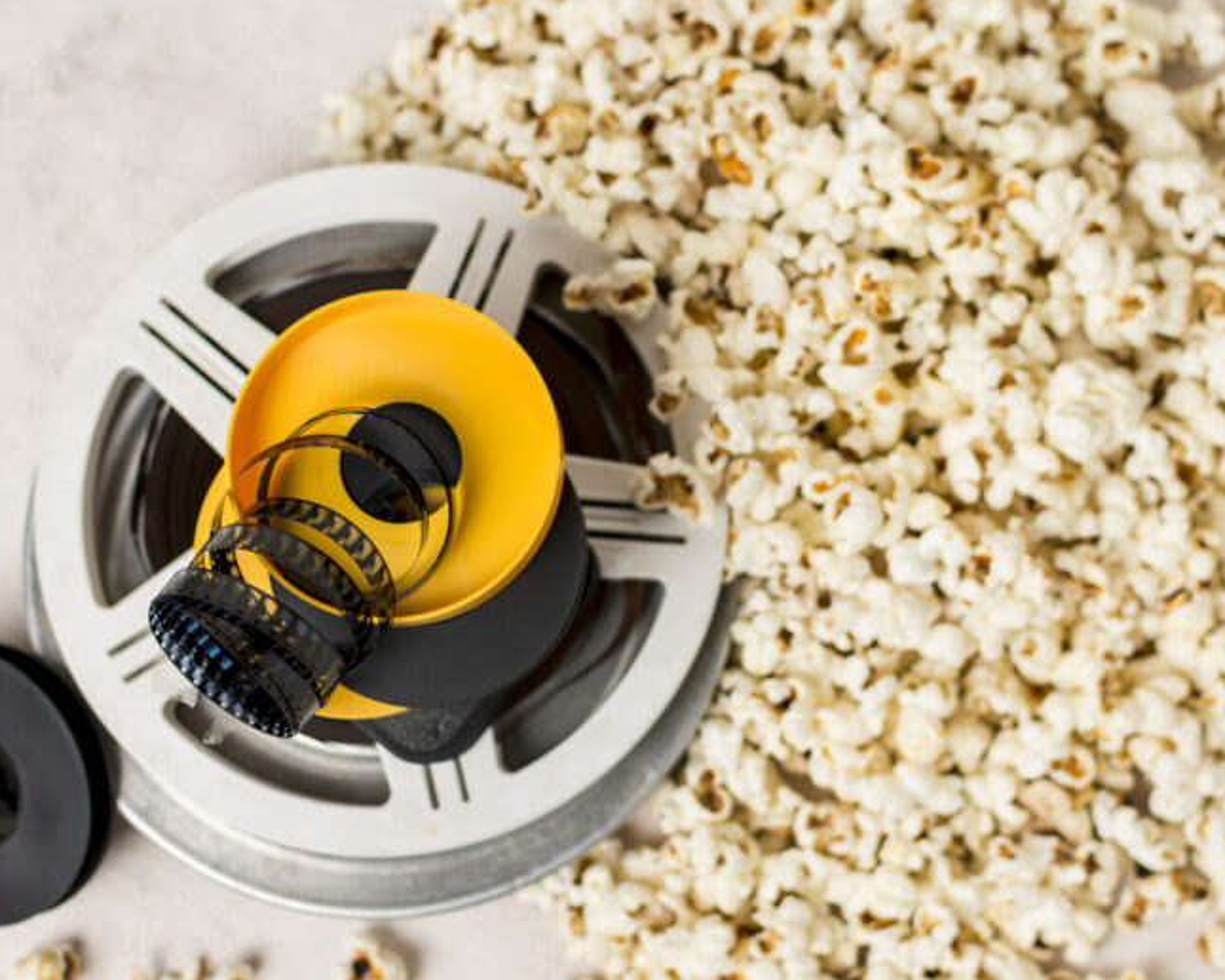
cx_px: 691
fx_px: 2160
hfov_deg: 31.6
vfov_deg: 25.6
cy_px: 488
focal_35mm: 60
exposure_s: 1/200
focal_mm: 35
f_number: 2.8
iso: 100
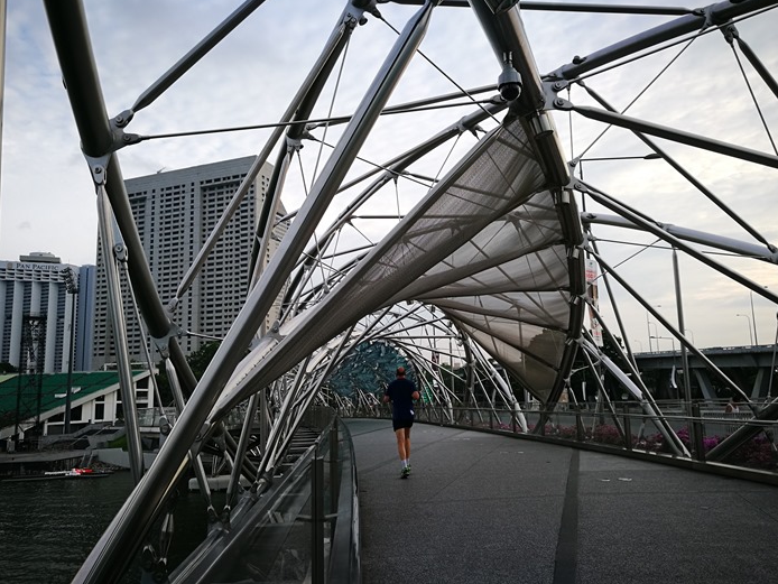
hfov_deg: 63.4
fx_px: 630
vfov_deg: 49.8
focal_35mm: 28
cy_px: 297
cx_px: 383
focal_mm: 4.5
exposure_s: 1/245
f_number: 2.2
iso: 50
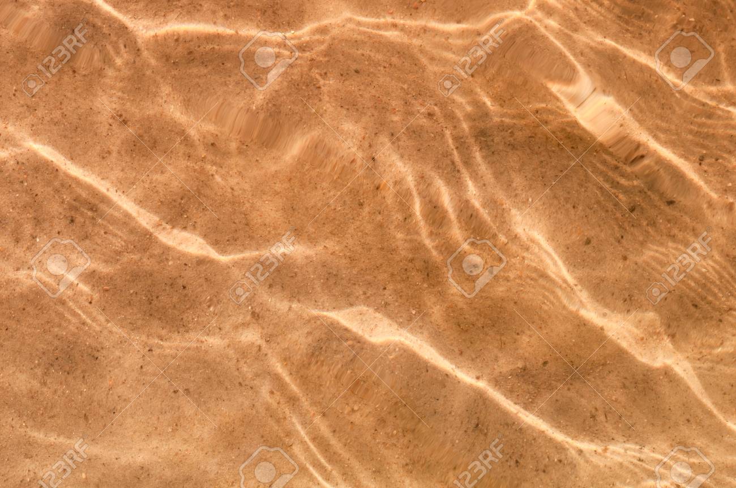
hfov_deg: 27.0
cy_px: 244
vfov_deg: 18.1
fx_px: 1531
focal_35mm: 75
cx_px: 368
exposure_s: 1/320
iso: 200
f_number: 6.3
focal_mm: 50
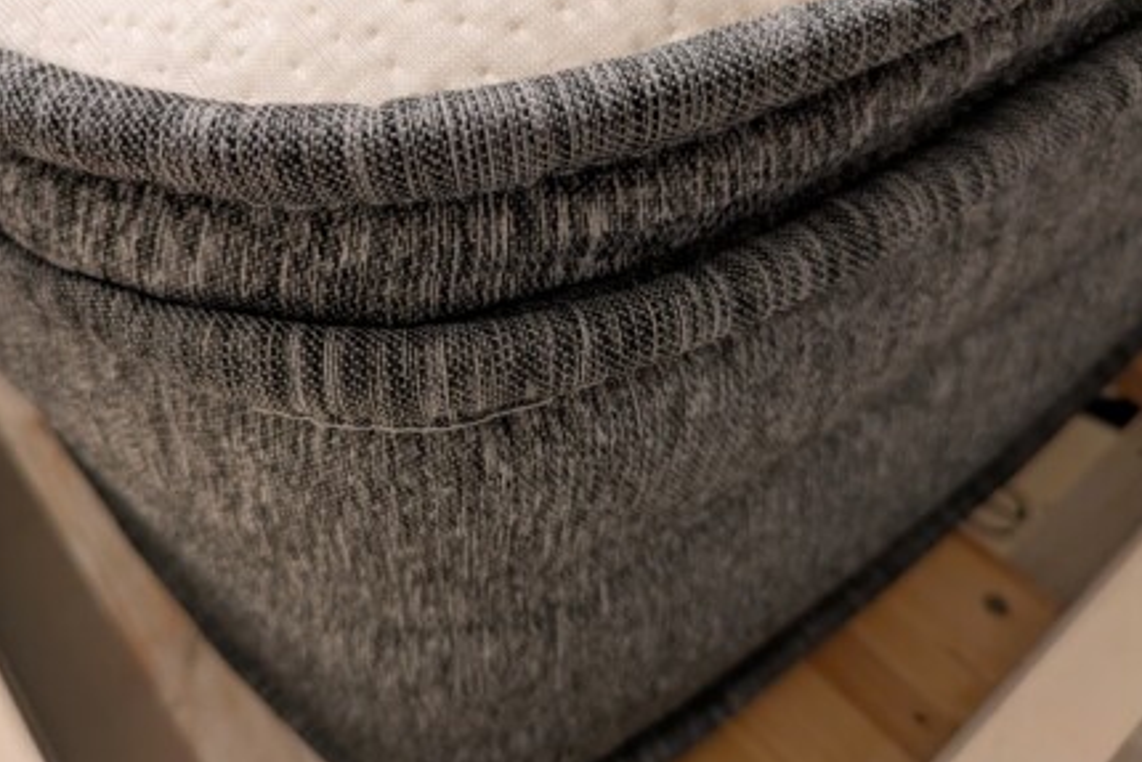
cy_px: 356
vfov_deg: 45.0
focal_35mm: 29
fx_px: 920
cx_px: 526
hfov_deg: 63.6
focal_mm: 5.43
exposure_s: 1/25
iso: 342
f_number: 1.89
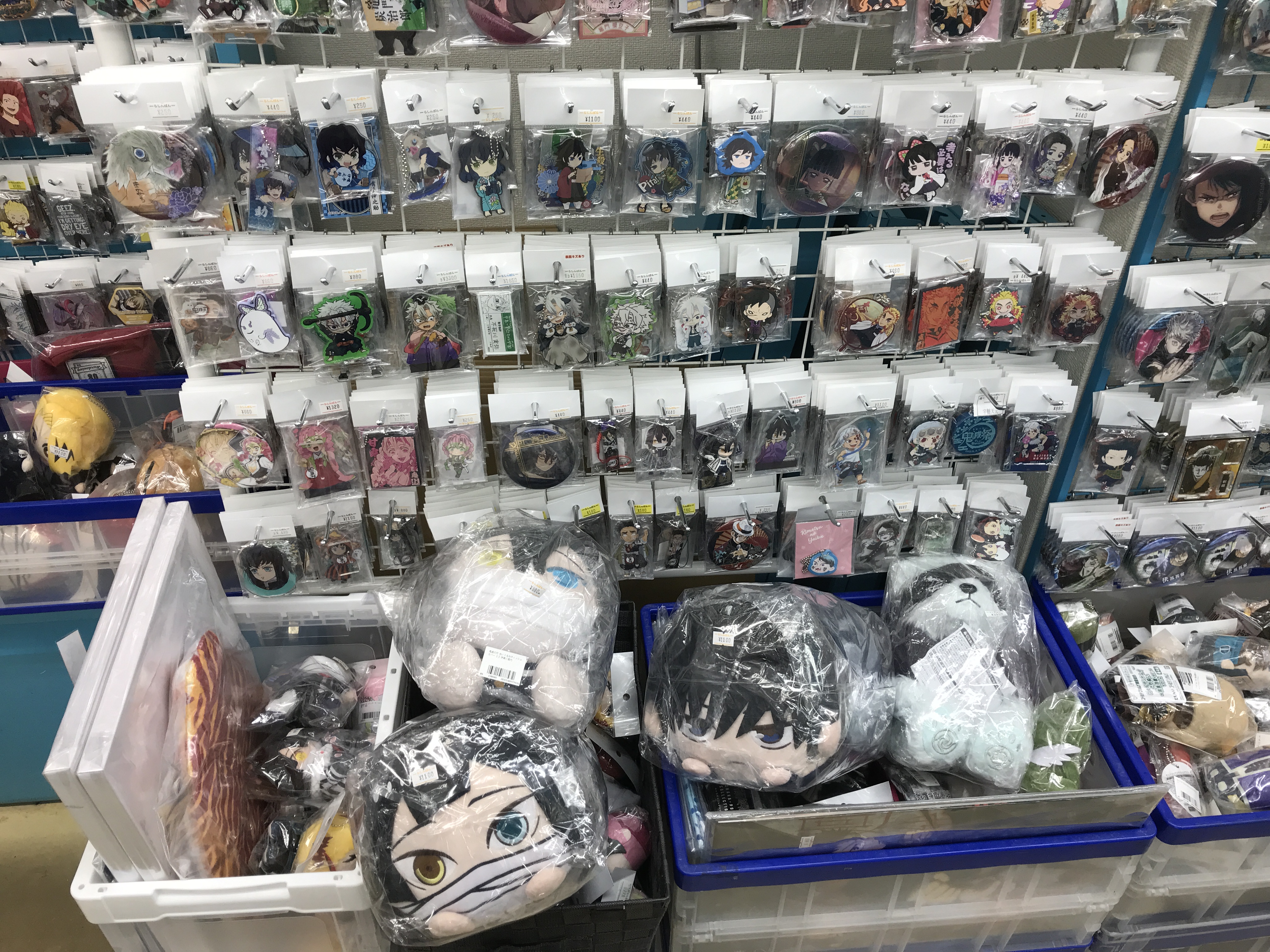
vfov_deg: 49.7
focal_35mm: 28
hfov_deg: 63.4
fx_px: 1027
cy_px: 476
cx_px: 635
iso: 32
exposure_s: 1/60
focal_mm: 3.99
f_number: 1.8
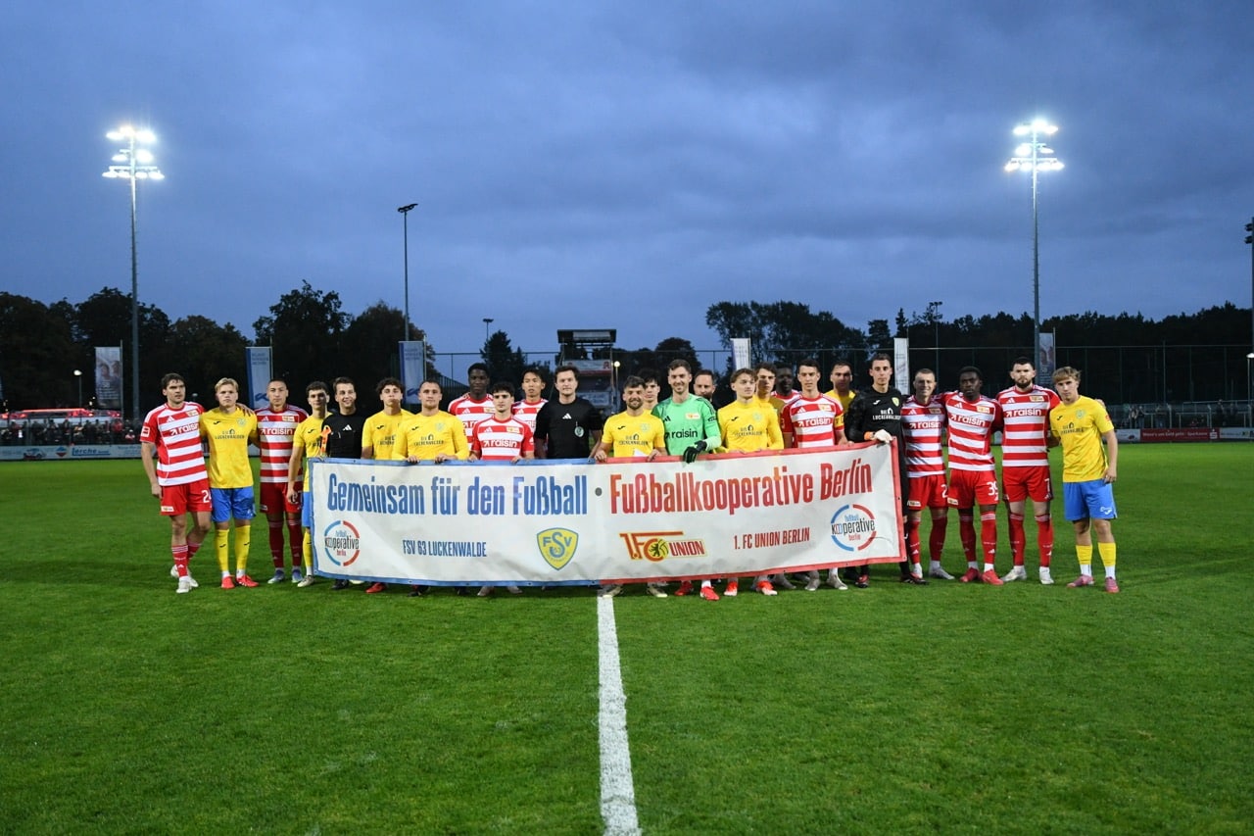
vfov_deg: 41.1
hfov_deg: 58.7
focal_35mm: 32
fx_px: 1114
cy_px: 418
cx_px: 627
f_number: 2.8
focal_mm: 32
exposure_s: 1/1250
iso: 5000
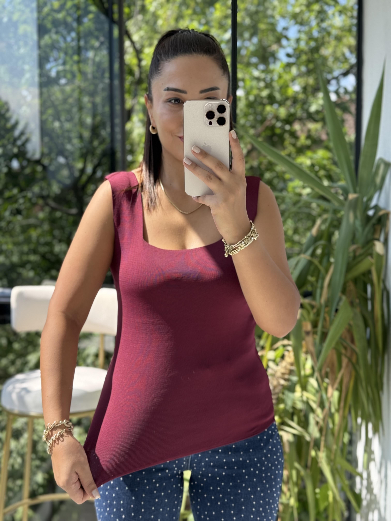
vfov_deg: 39.7
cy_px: 260
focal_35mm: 48
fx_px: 723
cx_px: 196
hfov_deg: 30.3
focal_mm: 6.76
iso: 80
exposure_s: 1/726
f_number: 1.78
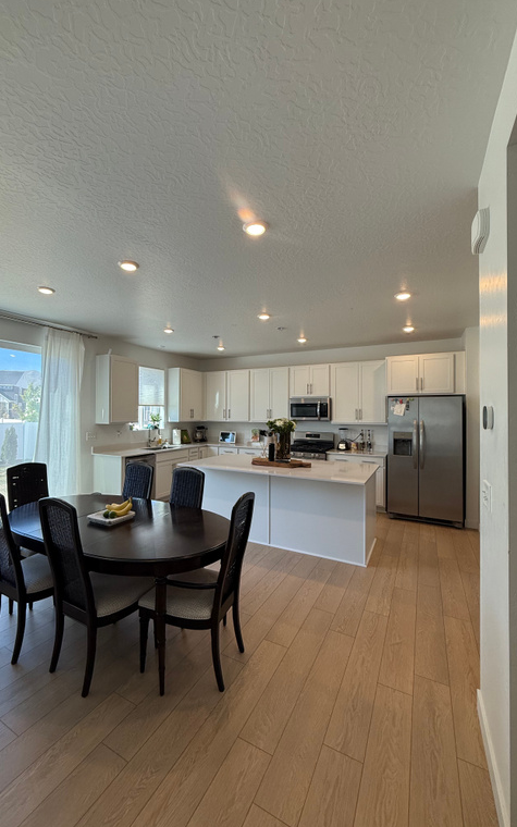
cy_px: 412
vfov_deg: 101.5
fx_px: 338
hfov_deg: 74.6
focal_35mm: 15
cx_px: 235
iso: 80
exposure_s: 1/120
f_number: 2.2
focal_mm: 2.22
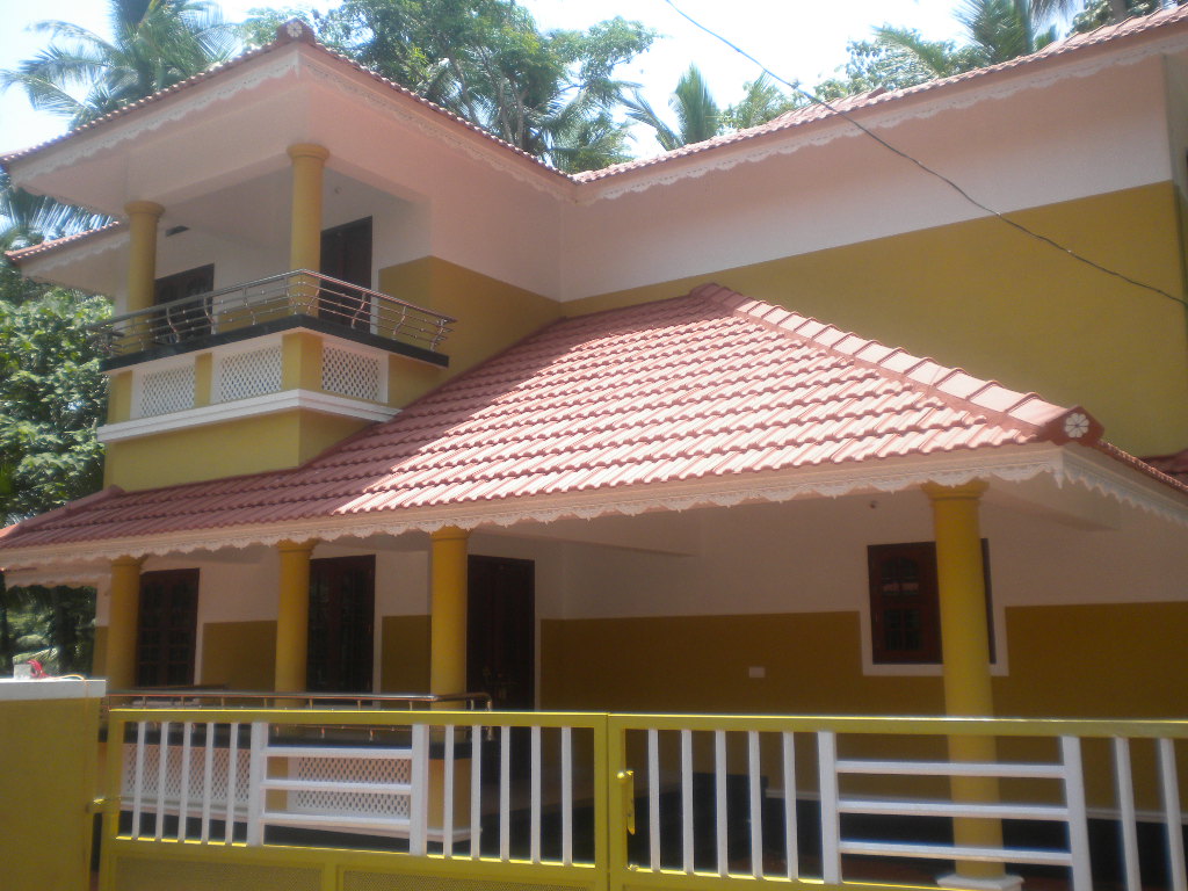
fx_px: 1201
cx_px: 594
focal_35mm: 35
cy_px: 446
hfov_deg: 52.6
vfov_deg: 40.7
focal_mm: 6.3
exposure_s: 1/330
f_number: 4.6
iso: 113
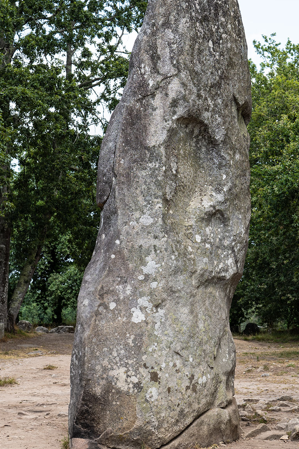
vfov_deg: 24.9
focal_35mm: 82
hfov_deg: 16.7
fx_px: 1018
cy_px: 206
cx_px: 179
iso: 100
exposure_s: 1/160
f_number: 5.6
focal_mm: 43.7
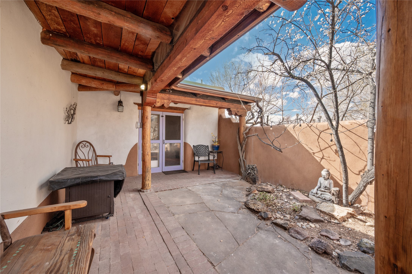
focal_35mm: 14
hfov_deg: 104.3
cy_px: 137
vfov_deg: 81.1
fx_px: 160
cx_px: 206
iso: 400
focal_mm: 14
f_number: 11
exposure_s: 1/60
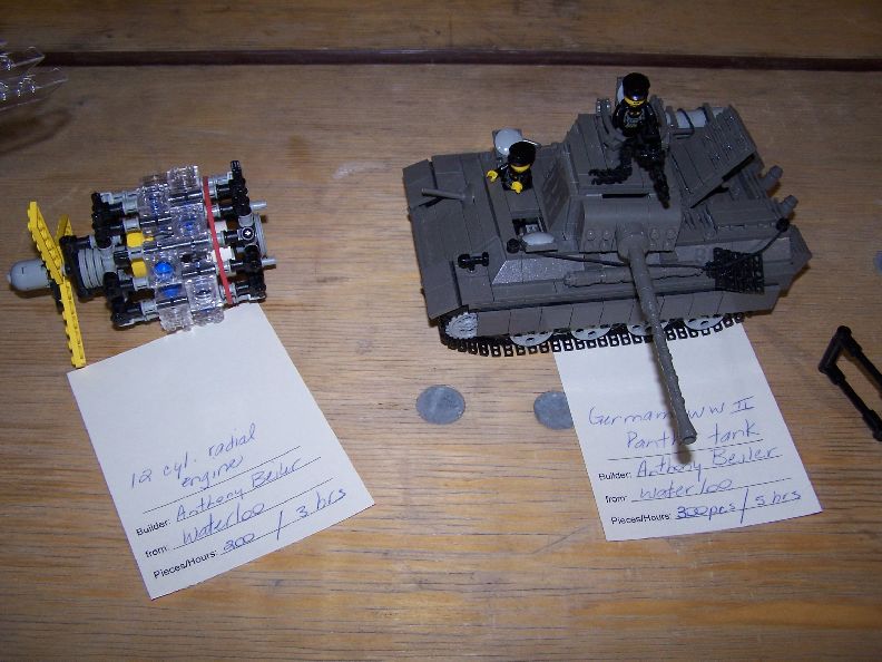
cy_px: 331
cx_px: 441
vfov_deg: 37.7
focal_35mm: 38
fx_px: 968
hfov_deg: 49.0
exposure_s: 1/60
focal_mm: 6.3
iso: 140
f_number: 2.8
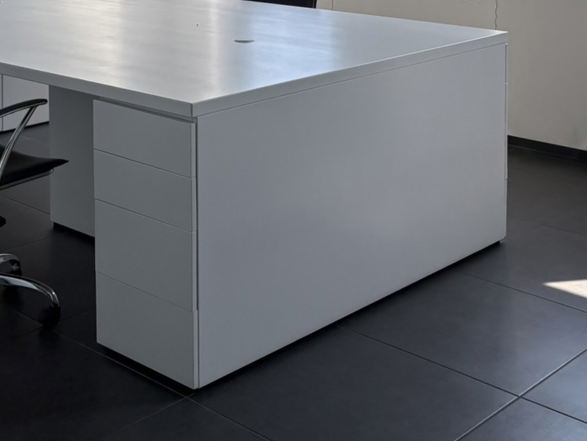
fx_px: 1052
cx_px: 225
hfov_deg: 31.1
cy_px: -71
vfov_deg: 22.1
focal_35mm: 62
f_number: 1.6
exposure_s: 1/801
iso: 64
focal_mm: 5.96
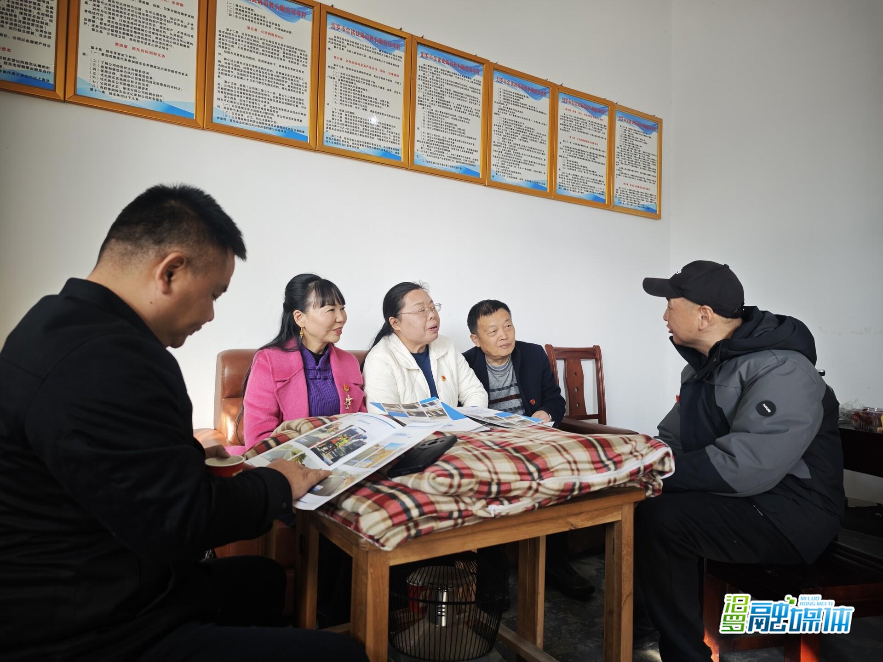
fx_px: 587
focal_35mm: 23
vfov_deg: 58.9
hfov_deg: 73.9
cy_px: 331
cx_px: 442
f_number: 1.63
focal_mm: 8.72
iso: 125
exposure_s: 1/100
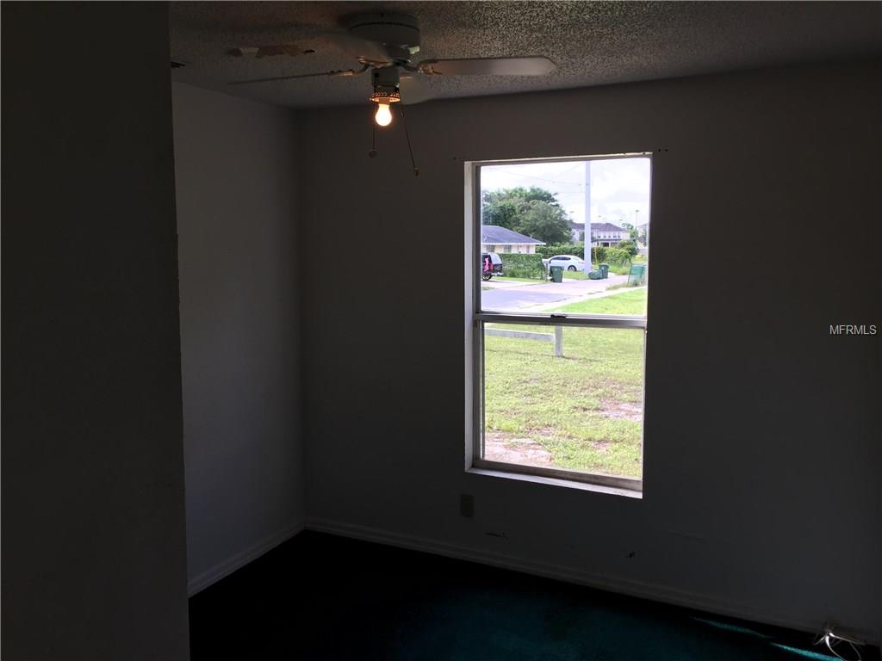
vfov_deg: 48.2
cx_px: 441
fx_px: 739
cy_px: 330
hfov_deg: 61.7
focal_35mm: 29
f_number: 2.2
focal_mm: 4.15
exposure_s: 1/241
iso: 32
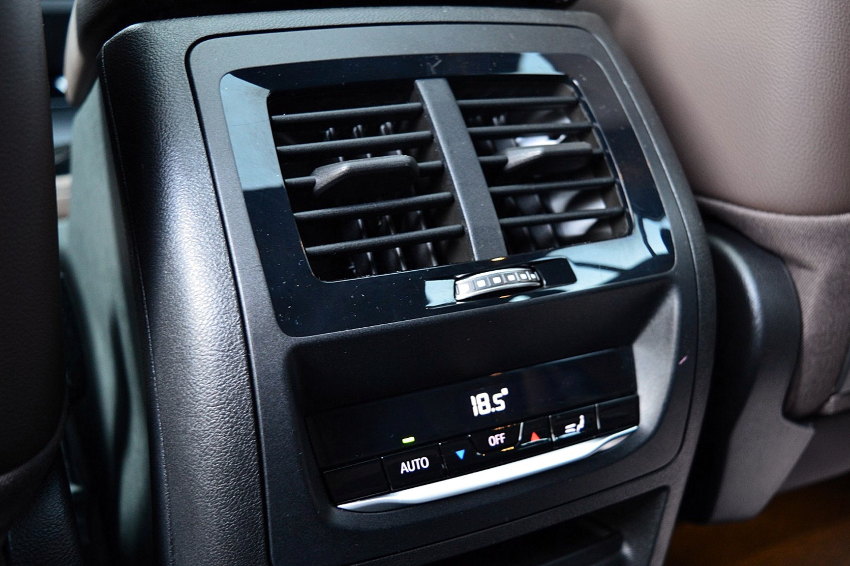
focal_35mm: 40
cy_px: 272
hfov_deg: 48.4
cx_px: 460
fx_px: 944
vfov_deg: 33.4
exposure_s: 1/15
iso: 800
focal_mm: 24
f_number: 4
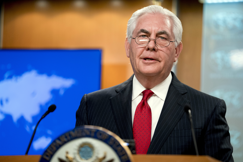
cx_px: 122
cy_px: 81
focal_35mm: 191
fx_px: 1289
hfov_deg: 10.8
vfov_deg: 7.2
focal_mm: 191
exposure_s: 1/320
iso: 4000
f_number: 2.8
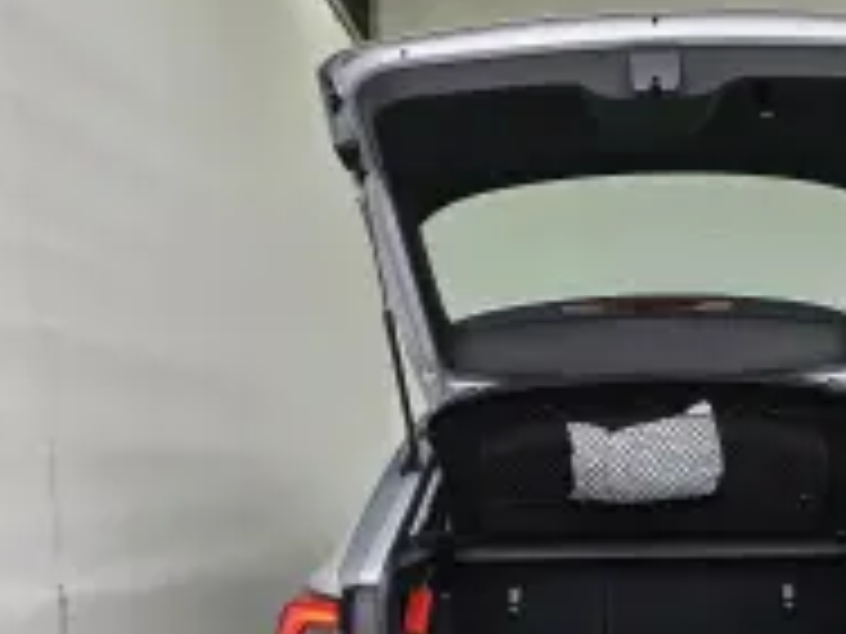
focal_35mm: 44
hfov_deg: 42.4
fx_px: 1075
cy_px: 526
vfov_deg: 31.8
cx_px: 562
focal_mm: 6.3
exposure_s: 1/127
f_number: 1.7
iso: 10
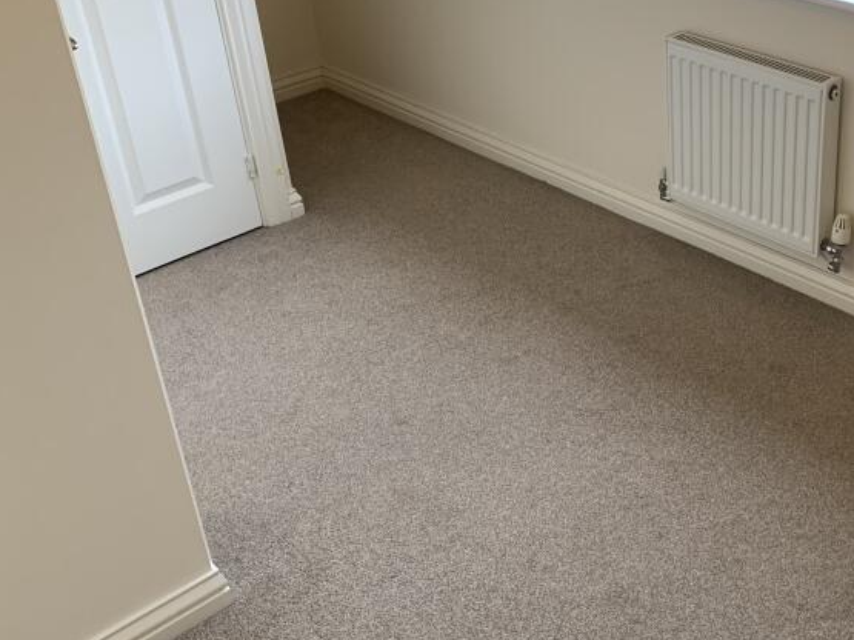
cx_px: 709
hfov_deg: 37.9
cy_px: 238
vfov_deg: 30.1
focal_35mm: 48
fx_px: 1184
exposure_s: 1/50
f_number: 1.8
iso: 200
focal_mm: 4.25
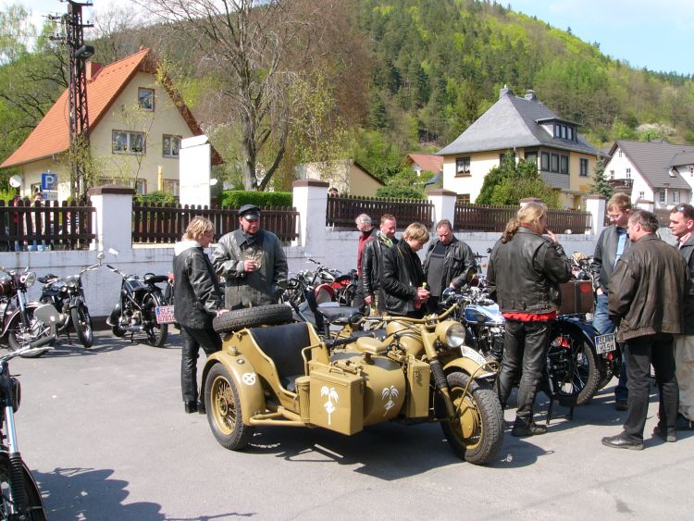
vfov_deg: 39.7
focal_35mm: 36
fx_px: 722
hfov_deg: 51.3
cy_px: 260
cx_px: 347
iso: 50
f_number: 8
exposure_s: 1/60
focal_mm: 6
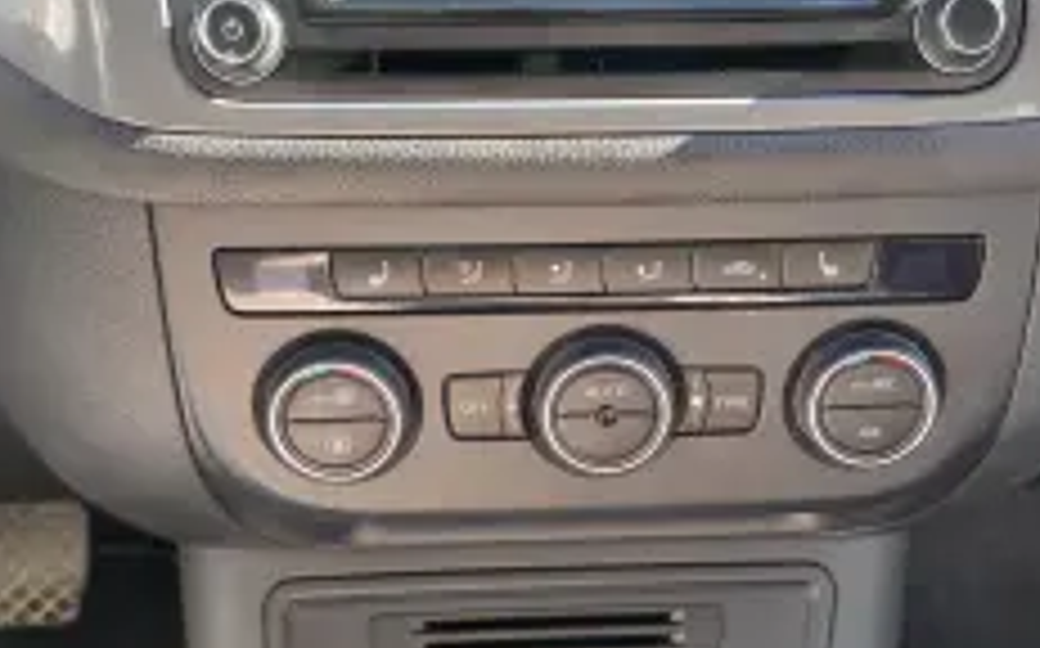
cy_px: 382
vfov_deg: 33.4
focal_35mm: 38
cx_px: 585
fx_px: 1076
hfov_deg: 51.4
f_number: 1.7
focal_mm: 6.3
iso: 64
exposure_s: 1/182
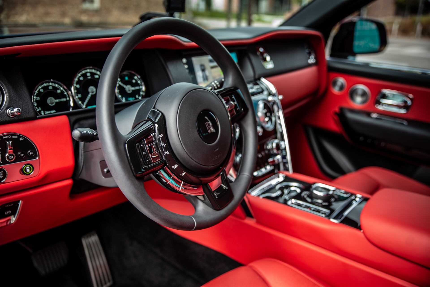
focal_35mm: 36
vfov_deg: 36.9
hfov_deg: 53.1
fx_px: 430
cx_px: 215
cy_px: 144
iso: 200
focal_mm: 36
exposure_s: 1/40
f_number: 2.8
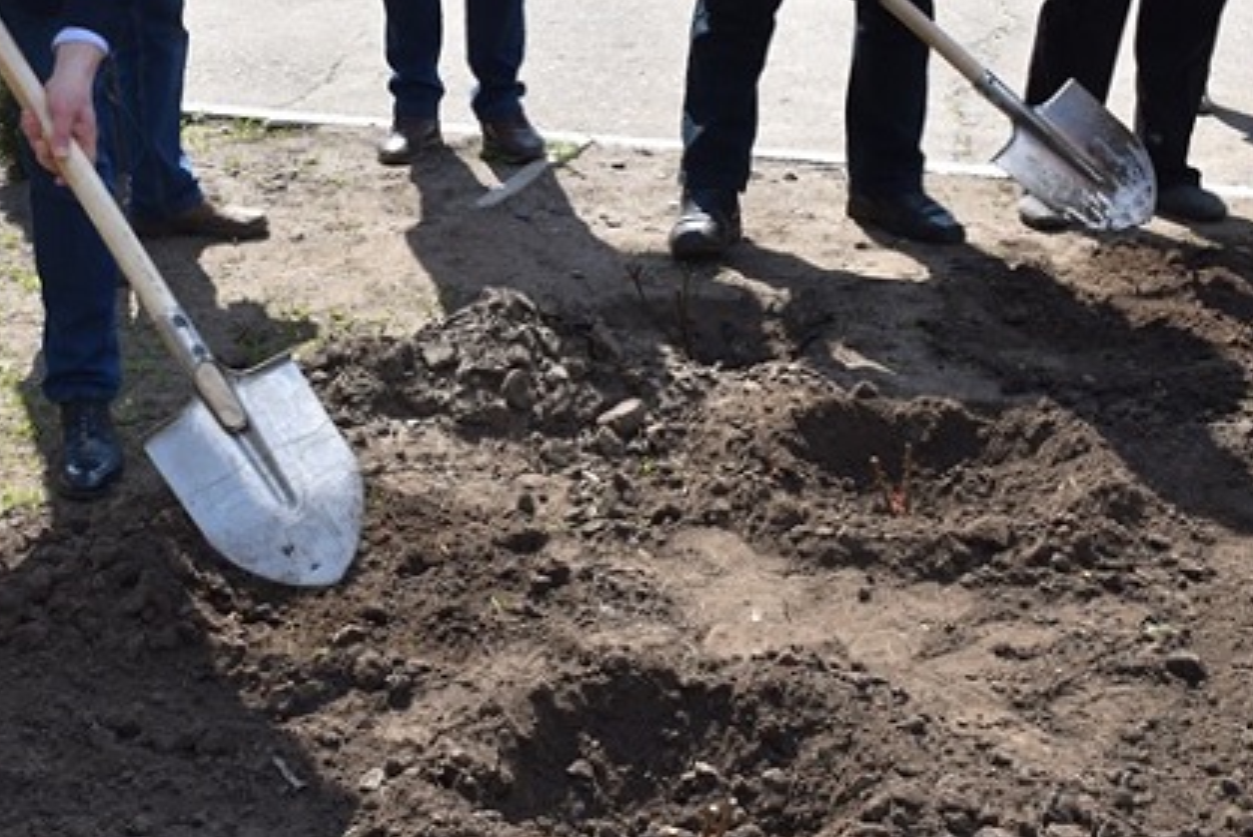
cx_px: 316
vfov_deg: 20.7
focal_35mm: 65
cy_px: 172
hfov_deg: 30.4
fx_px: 2263
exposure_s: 1/320
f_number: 9
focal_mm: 24
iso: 200
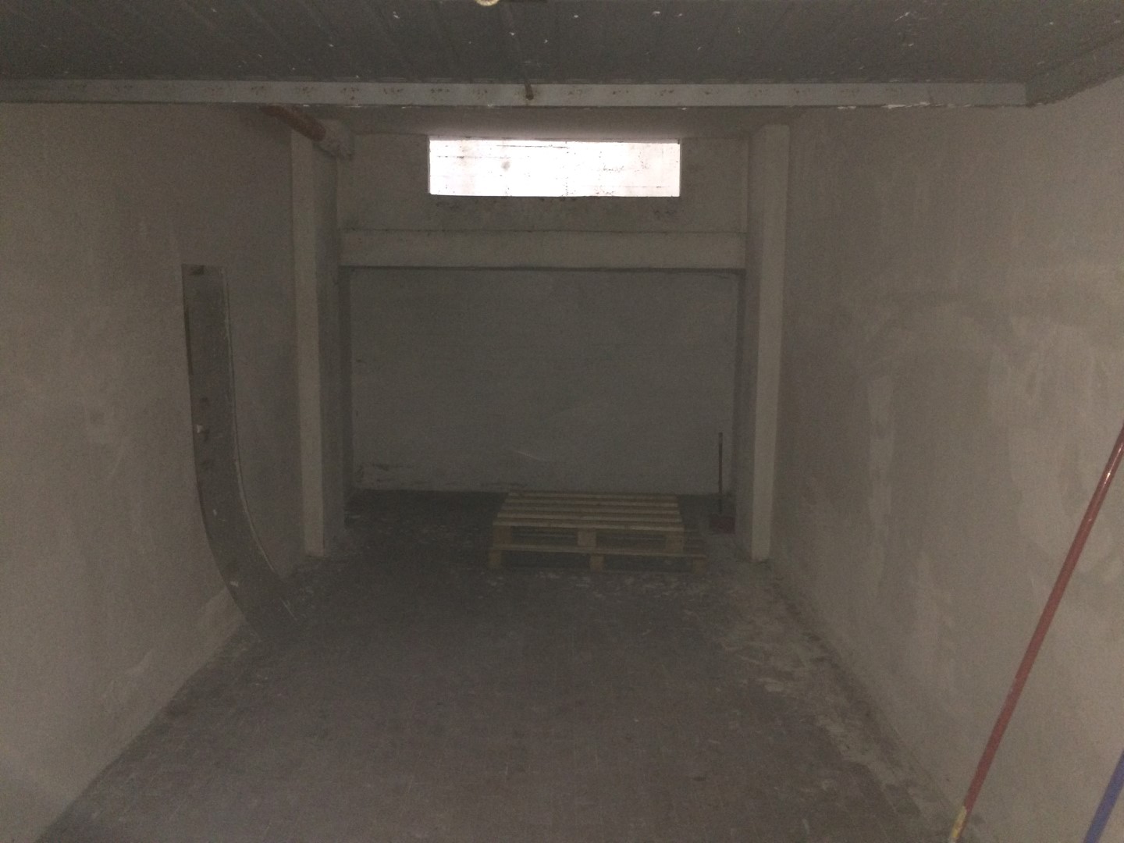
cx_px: 562
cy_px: 422
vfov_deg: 48.2
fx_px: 942
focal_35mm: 29
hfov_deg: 61.7
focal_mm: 4.15
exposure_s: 1/17
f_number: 2.2
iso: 160
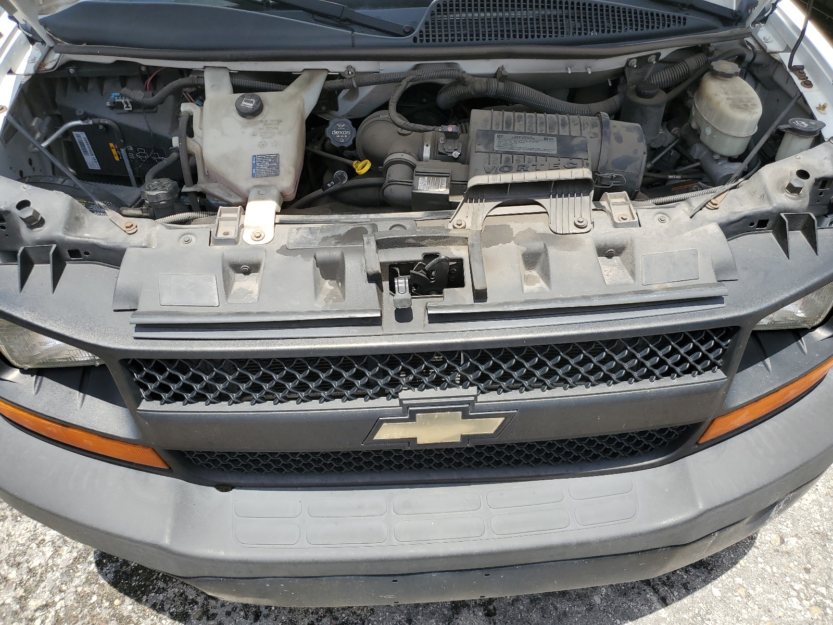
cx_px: 416
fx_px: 626
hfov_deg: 67.3
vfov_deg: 53.1
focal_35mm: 26
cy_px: 312
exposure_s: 1/1667
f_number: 1.5
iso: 50
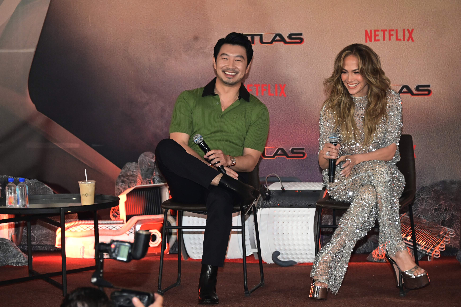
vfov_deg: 7.9
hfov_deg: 11.8
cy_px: 151
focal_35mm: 174
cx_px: 227
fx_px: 2227
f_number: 5.6
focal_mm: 170
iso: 3200
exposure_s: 1/100
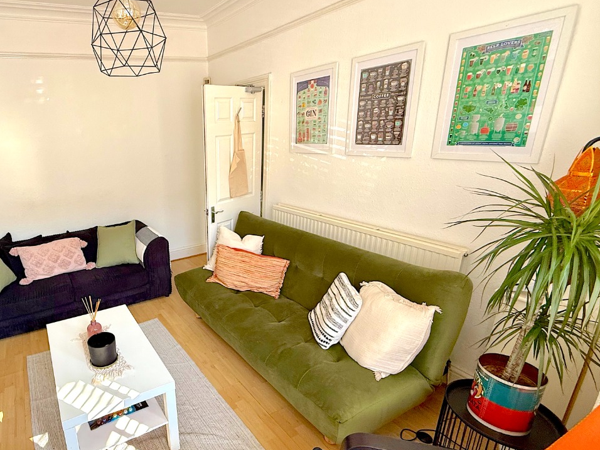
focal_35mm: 20
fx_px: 347
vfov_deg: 65.9
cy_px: 242
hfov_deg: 77.7
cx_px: 177
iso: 160
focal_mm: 2.22
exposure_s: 1/99
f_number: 2.2
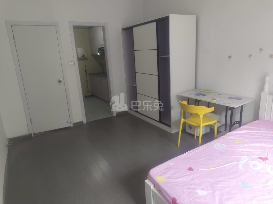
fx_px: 189
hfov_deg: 71.6
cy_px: 102
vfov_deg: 56.8
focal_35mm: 24
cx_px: 136
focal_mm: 5.56
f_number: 1.88
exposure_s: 1/100
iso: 405
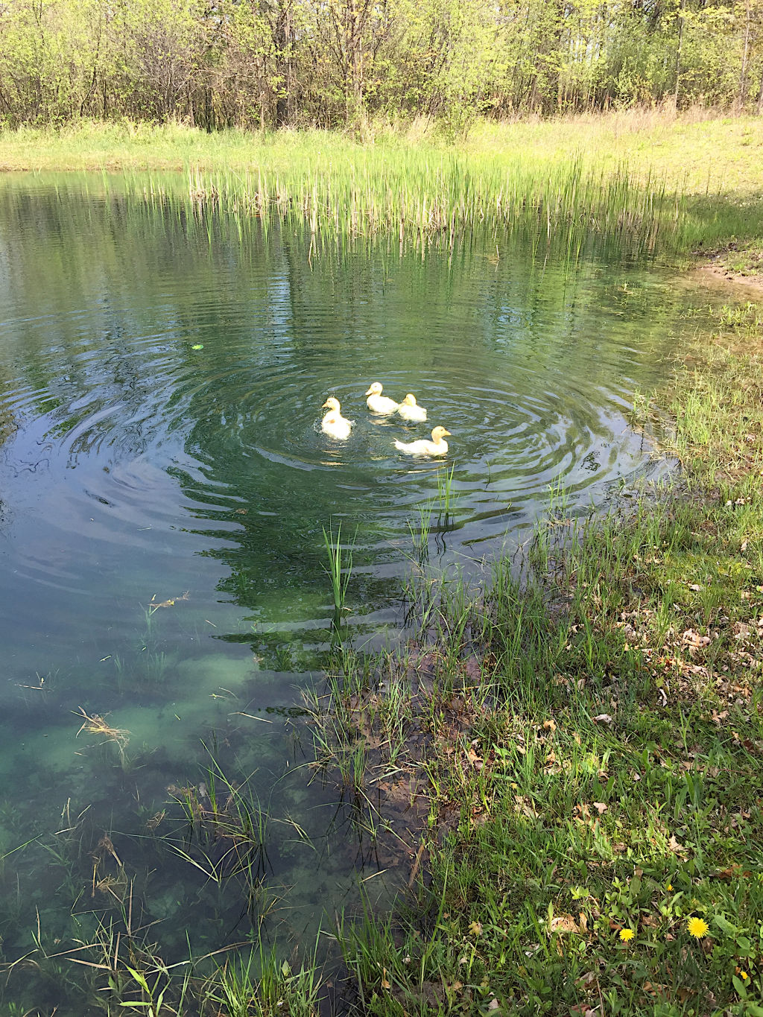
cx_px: 382
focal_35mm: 29
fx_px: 852
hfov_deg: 48.2
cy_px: 508
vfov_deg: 61.7
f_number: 2.2
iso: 32
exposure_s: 1/534
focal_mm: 4.15
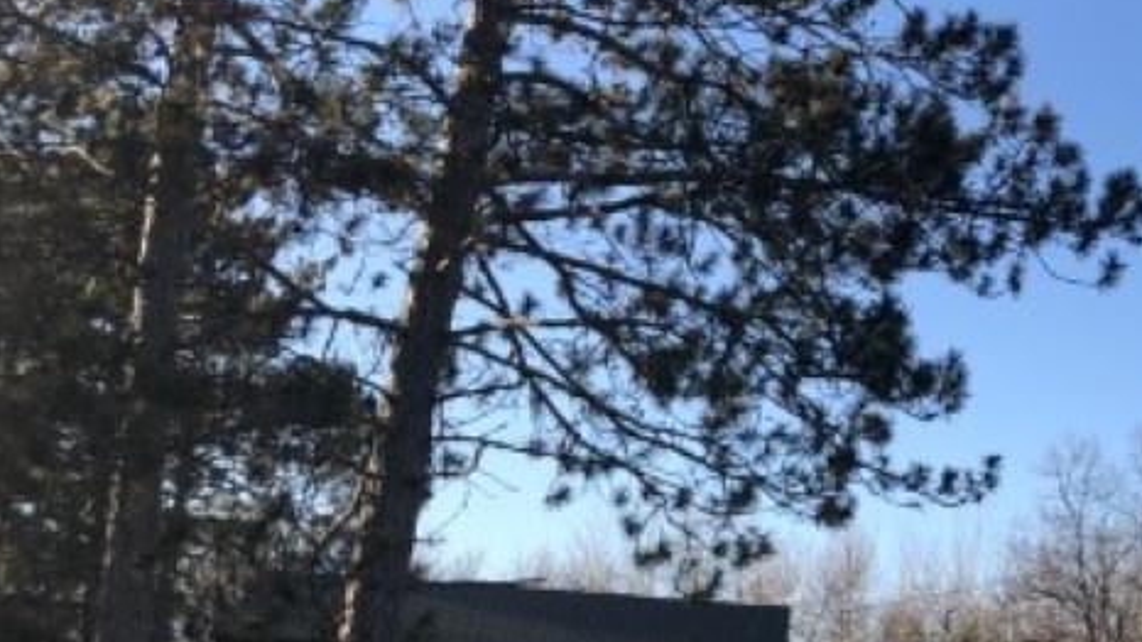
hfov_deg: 30.4
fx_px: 2029
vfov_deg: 18.0
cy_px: 296
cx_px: 978
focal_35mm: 67
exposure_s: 1/762
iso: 20
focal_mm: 3.99
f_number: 1.8
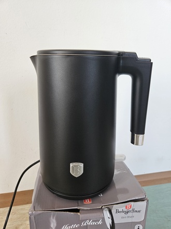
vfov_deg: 73.9
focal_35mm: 23
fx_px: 151
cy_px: 114
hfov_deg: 58.9
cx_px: 86
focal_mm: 5.4
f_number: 1.8
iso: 500
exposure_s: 1/200
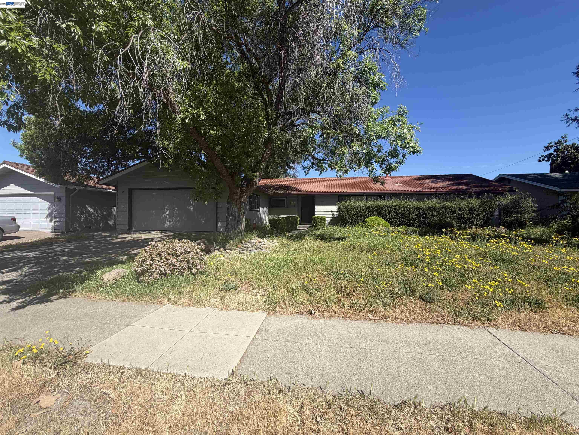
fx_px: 234
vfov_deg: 85.7
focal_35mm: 14
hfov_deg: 102.1
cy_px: 218
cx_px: 290
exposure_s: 1/770
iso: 32
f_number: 2.2
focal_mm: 2.22
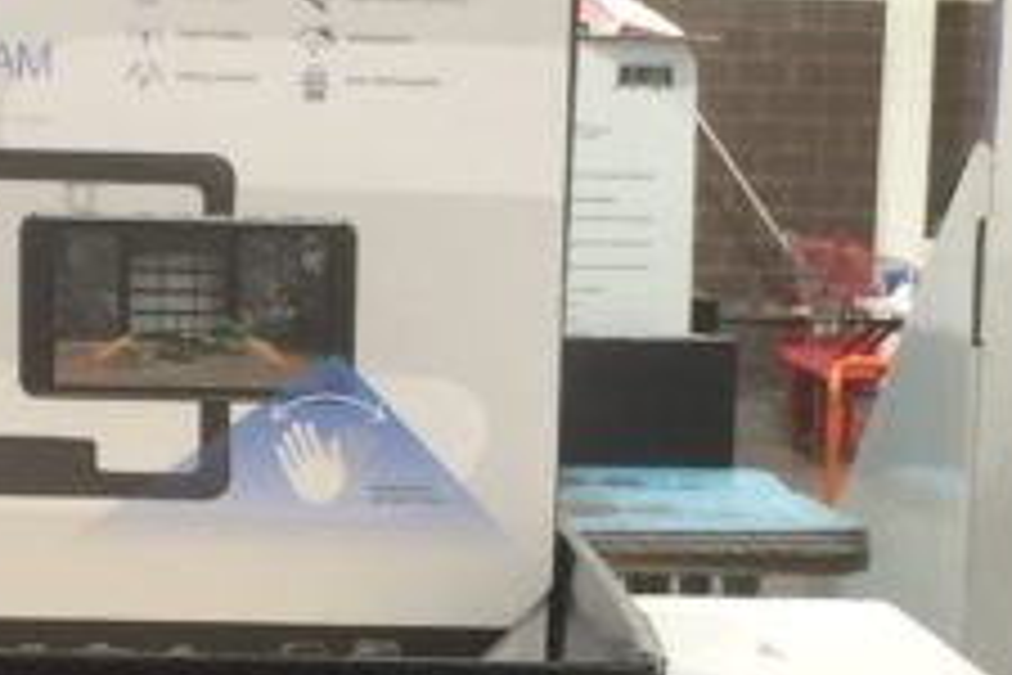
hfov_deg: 15.0
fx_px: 3851
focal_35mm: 137
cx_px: 360
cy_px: 716
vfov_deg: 9.9
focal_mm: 4.15
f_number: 2.2
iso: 100
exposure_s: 1/33
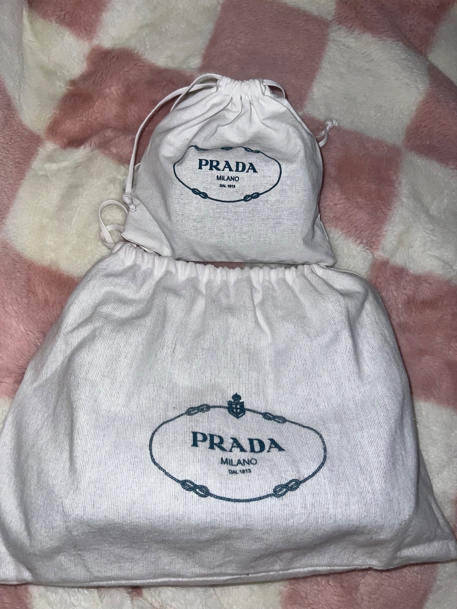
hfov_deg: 53.1
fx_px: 458
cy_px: 304
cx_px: 228
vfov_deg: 67.3
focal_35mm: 26
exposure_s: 1/71
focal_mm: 5.7
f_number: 1.5
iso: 40
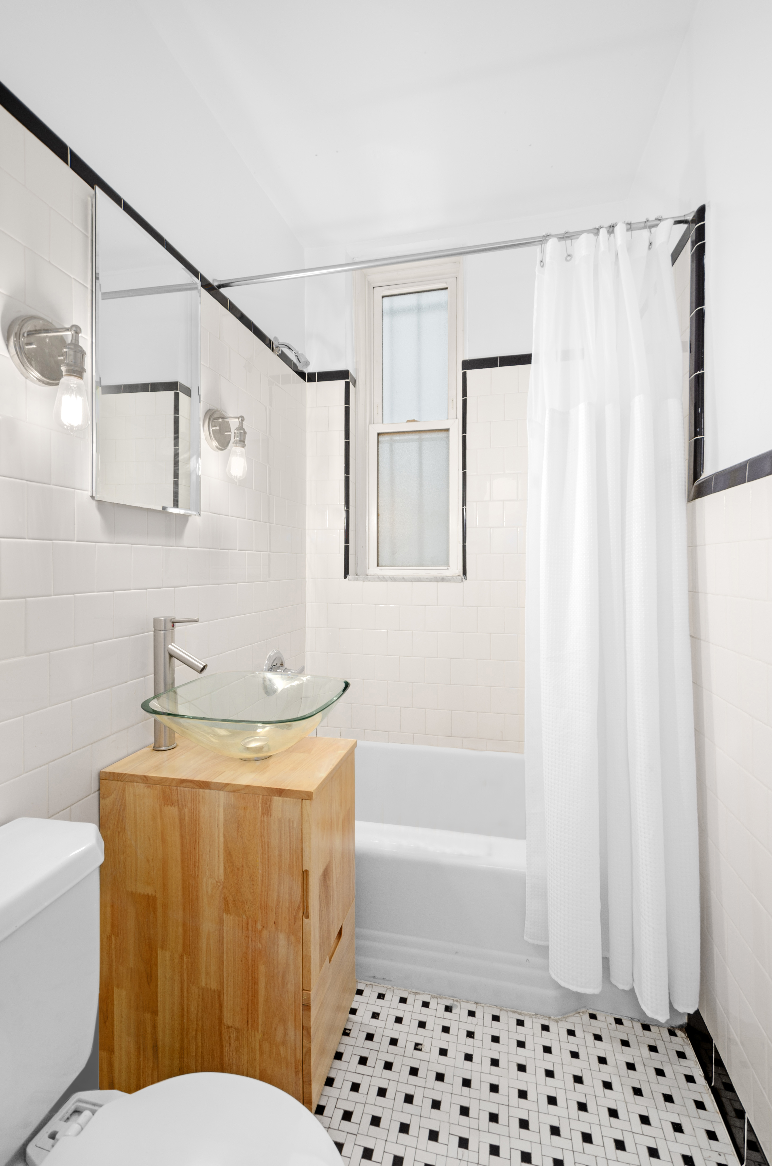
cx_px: 386
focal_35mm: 15
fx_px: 485
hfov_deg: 77.1
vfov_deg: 100.5
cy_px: 583
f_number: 7.1
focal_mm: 10
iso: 100
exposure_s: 2.5
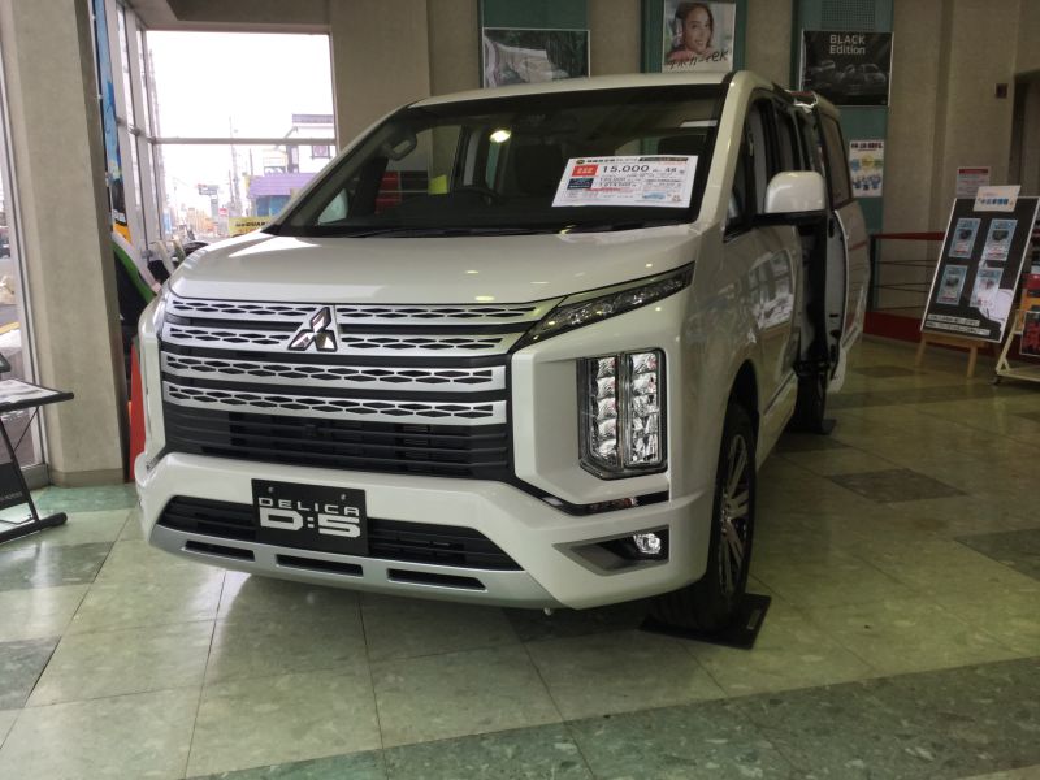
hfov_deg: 58.4
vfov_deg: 45.4
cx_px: 520
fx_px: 931
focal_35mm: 31
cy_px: 390
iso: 25
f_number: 2.4
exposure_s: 1/297
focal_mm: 3.3
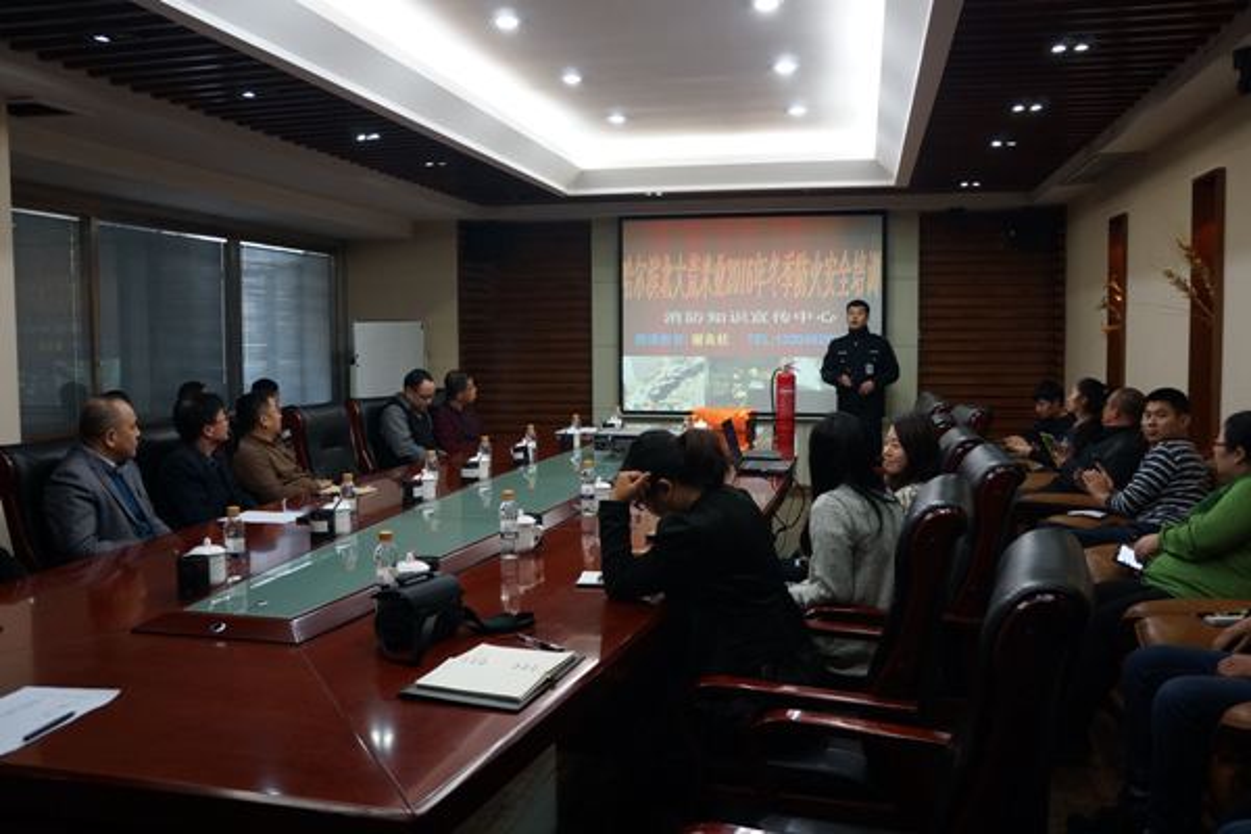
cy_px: 417
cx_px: 626
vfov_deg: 43.6
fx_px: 1042
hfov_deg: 61.9
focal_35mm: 30
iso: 640
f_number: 4
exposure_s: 1/60
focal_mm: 20
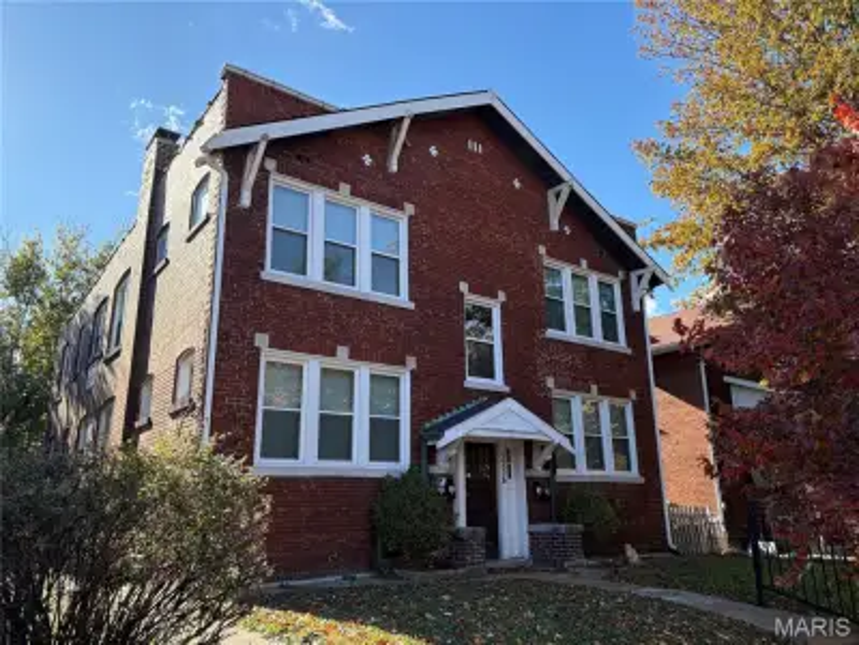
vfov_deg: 53.1
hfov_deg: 67.3
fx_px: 645
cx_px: 430
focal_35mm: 26
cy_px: 322
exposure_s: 1/1117
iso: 64
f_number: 1.6
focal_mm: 5.96
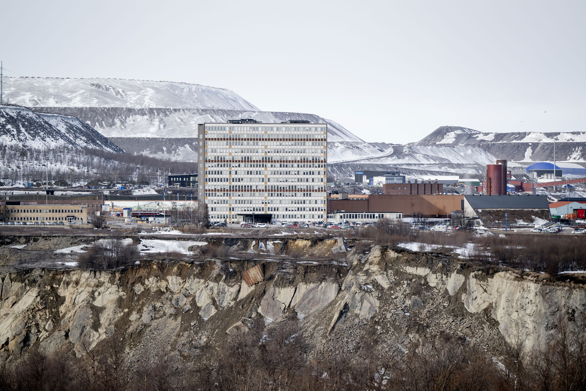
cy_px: 196
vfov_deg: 9.8
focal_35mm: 140
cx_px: 293
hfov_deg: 14.7
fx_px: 2279
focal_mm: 140
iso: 400
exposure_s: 1/4000
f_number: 2.8
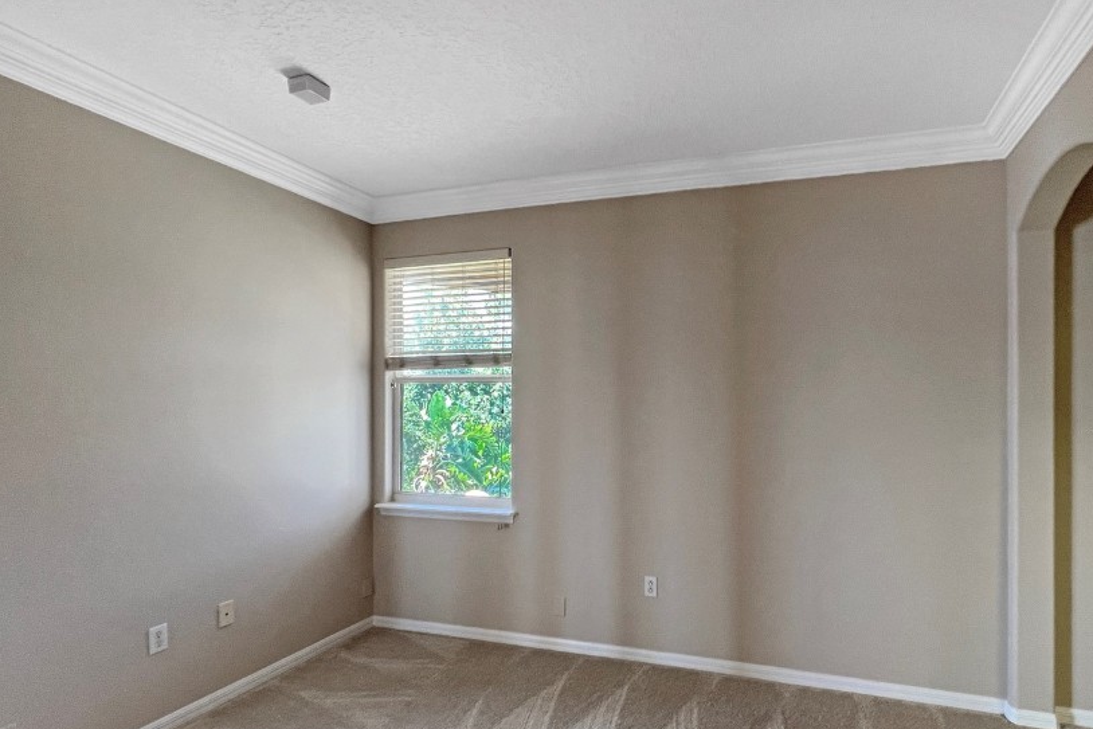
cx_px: 634
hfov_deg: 92.5
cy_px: 459
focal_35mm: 17
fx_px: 516
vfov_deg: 69.3
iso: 160
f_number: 1.8
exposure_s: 1/60
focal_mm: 1.57
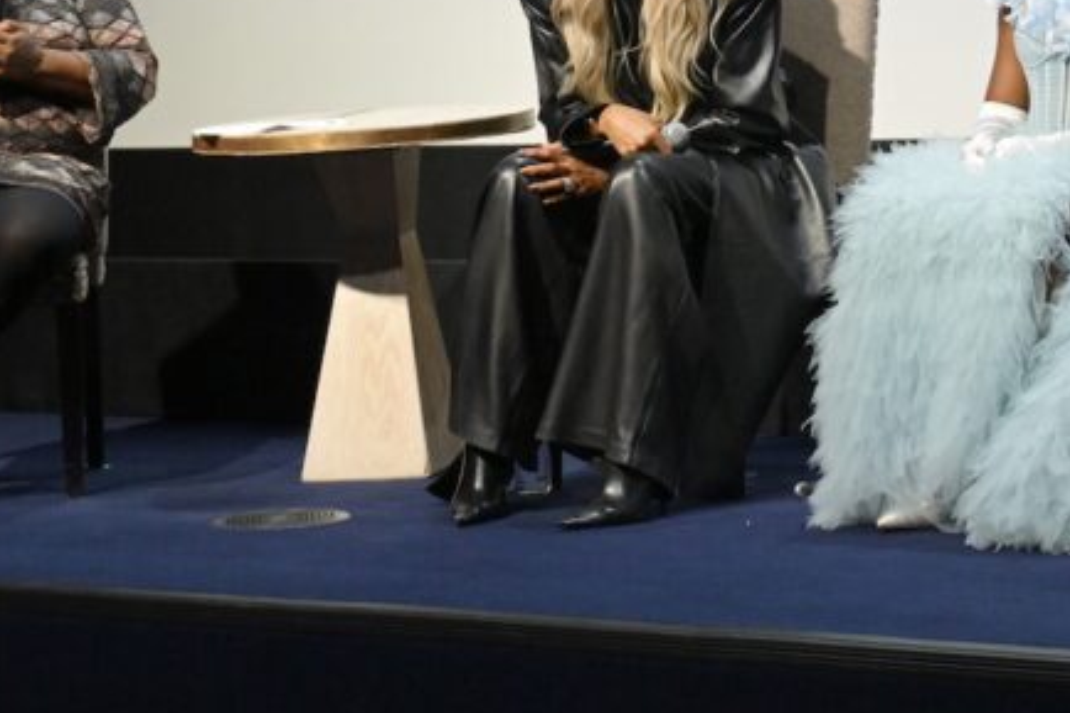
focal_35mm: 131
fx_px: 3892
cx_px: 1075
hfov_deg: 15.4
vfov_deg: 10.2
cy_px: -234
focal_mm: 37
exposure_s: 1/160
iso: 2500
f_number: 2.8
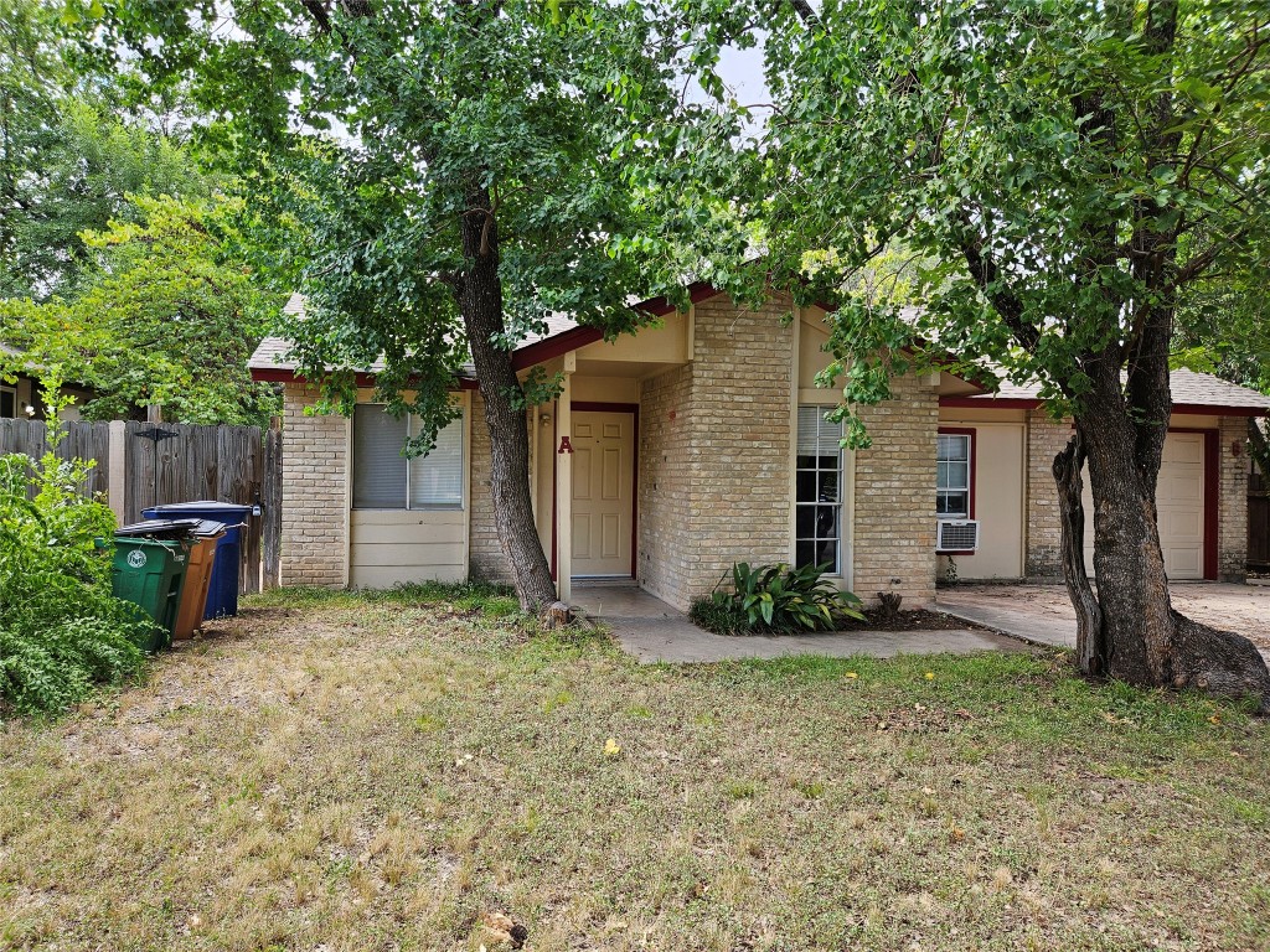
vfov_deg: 58.9
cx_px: 635
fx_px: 844
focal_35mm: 23
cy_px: 476
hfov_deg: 73.9
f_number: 1.8
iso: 25
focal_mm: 5.4
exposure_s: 1/184
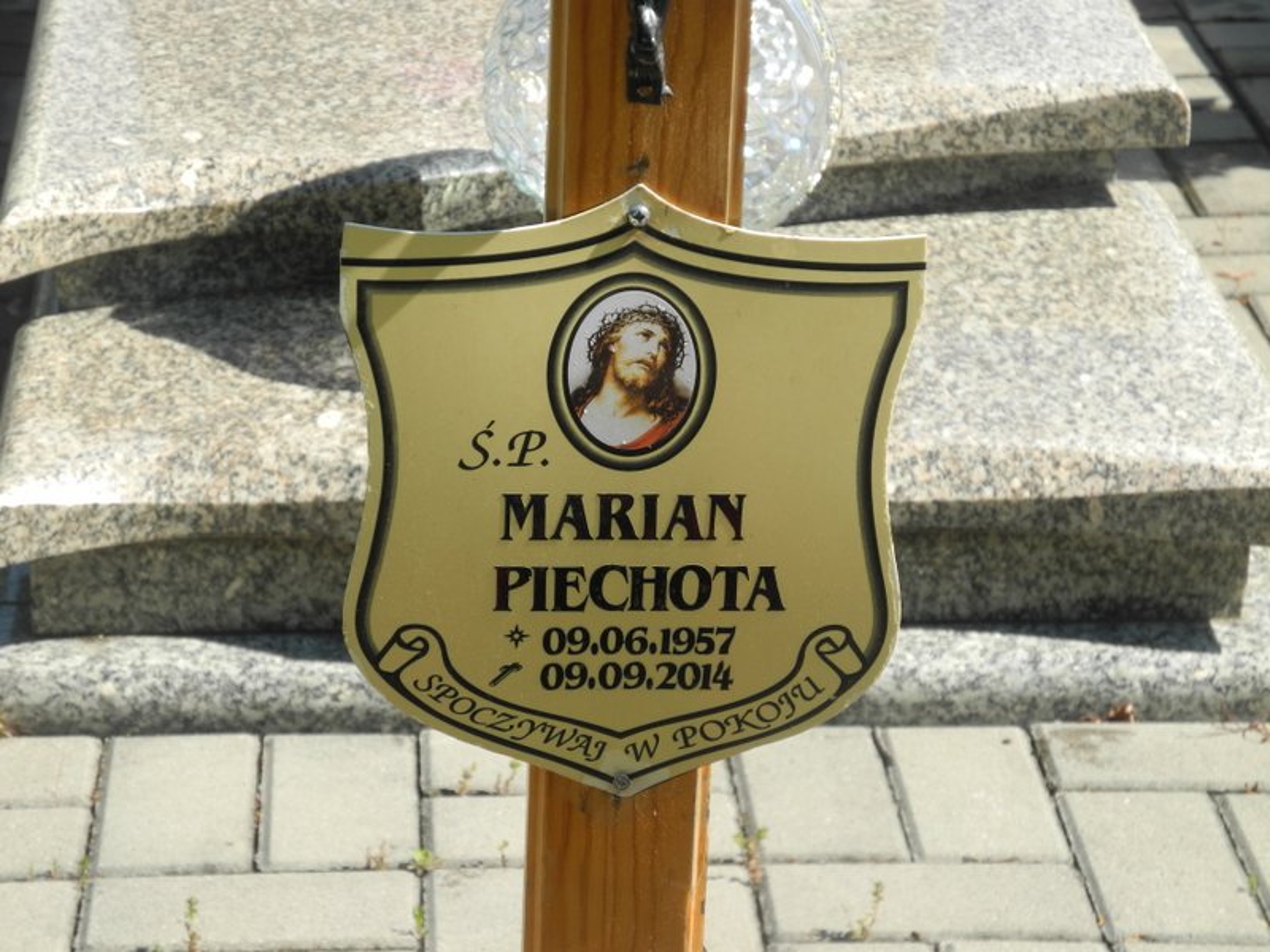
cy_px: 476
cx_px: 635
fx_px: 4366
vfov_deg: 12.5
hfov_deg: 16.6
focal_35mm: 119
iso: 100
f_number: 4.5
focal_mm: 25.4
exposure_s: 1/400
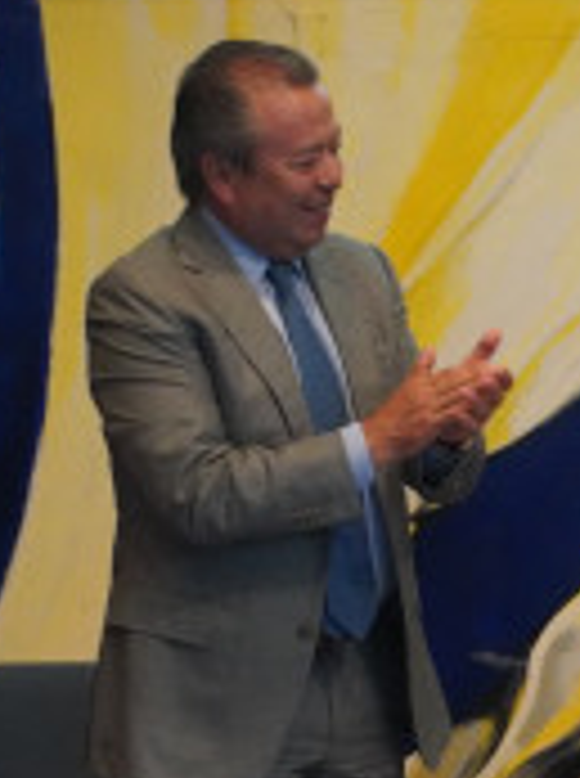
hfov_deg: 7.7
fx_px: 4216
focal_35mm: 188
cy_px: 463
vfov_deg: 10.5
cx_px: 836
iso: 6400
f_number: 6.3
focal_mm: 50
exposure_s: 1/60
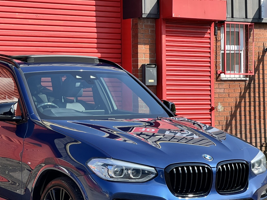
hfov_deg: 16.6
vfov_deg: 12.5
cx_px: 81
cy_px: 124
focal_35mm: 118
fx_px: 910
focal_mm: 9
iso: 32
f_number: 2.8
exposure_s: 1/290
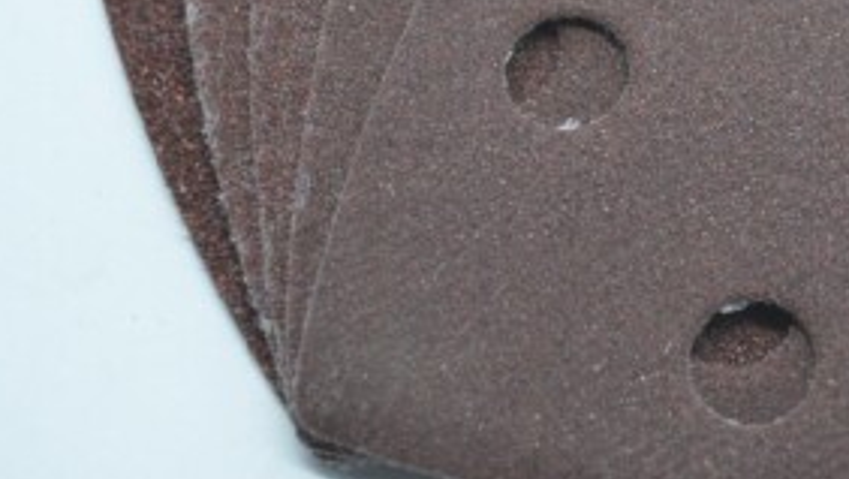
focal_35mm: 180
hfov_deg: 11.8
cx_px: 873
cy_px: -29
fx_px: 4062
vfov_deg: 6.7
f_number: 5
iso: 400
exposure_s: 1/50
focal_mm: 45
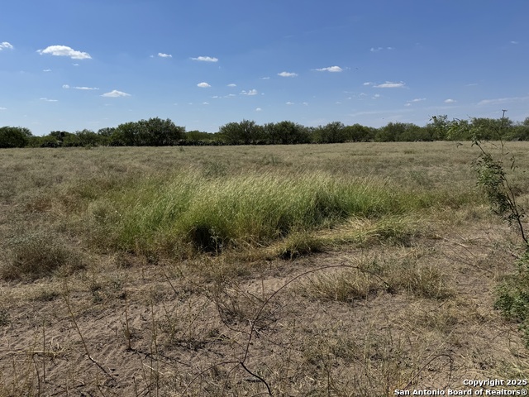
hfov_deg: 71.6
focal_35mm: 24
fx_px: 367
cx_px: 264
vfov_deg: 56.8
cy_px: 198
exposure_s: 1/7937
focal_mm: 6.76
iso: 80
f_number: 1.78
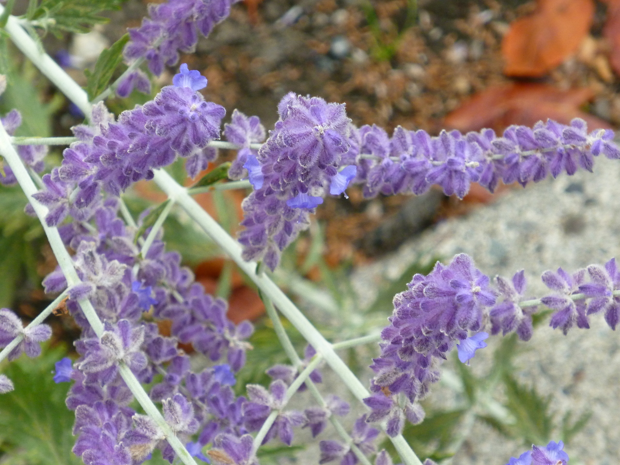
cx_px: 310
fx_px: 4478
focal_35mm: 250
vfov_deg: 5.9
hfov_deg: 7.9
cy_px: 232
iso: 200
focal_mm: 36
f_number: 5.9
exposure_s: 1/125
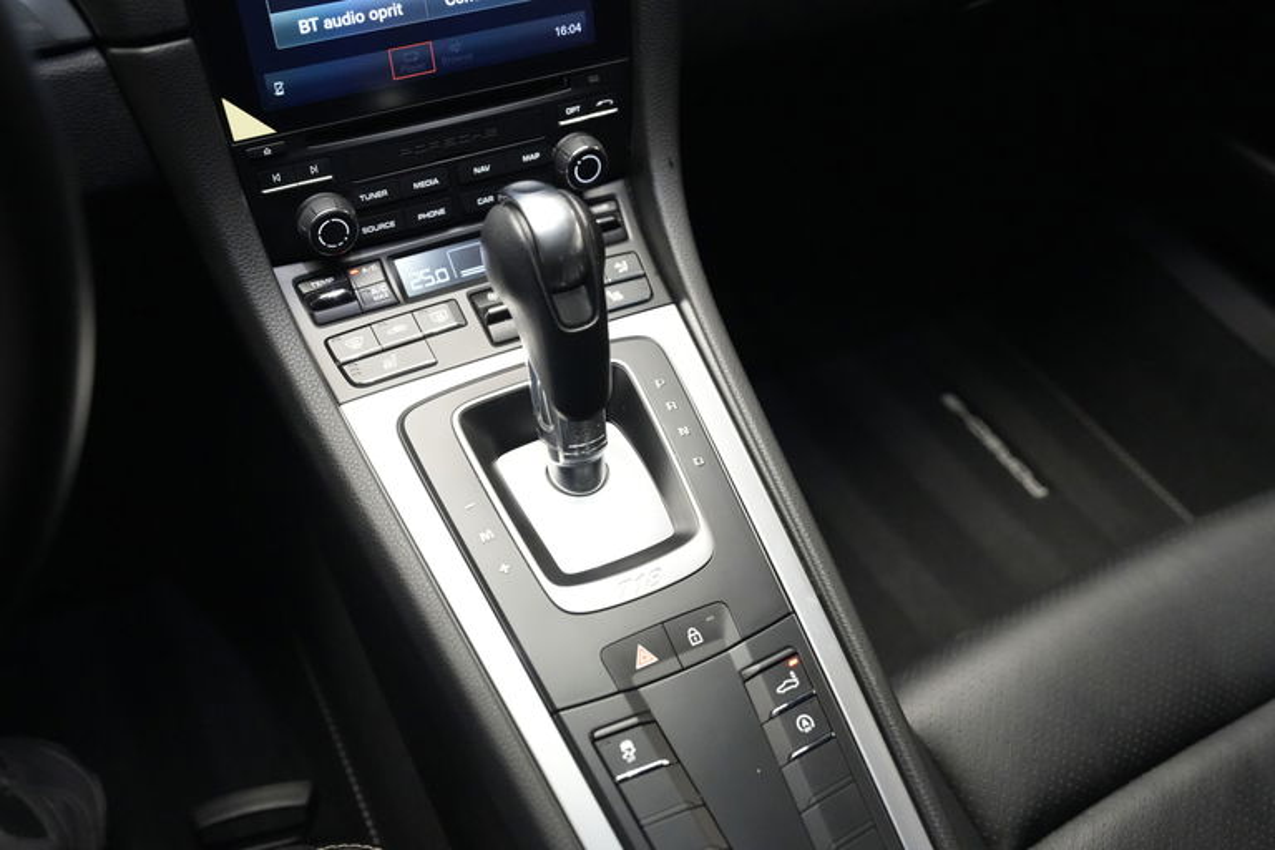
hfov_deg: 54.4
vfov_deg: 37.9
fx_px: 1239
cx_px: 638
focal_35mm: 35
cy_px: 425
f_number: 4
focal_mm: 35
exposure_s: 1/60
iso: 10000
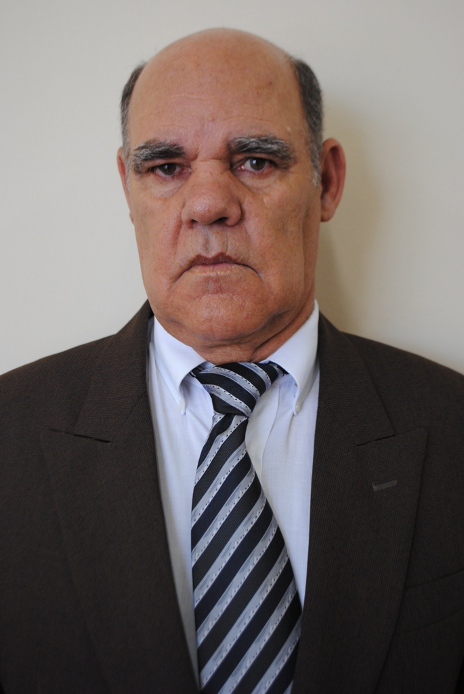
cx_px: 232
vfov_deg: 41.1
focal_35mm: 48
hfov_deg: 28.1
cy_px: 347
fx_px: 926
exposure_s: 1/30
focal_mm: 32
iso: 320
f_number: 4.8
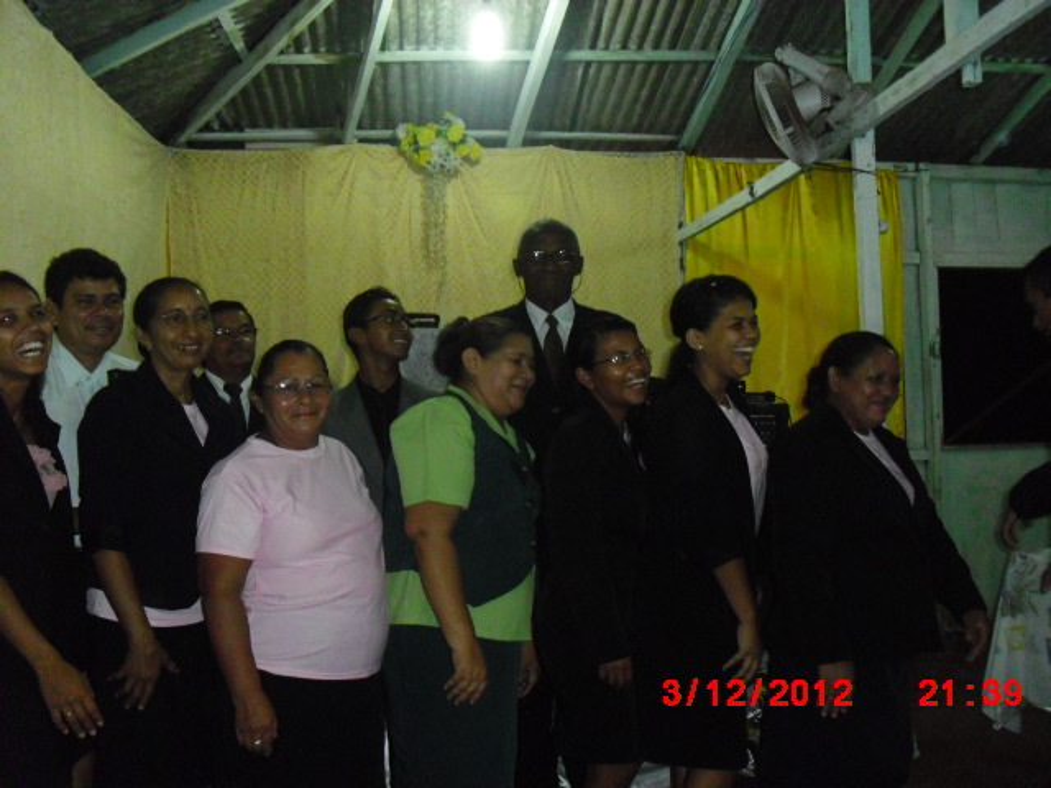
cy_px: 394
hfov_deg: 51.4
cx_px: 526
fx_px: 1093
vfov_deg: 39.7
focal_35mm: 36
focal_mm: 6.3
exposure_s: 1/60
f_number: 3.1
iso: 400
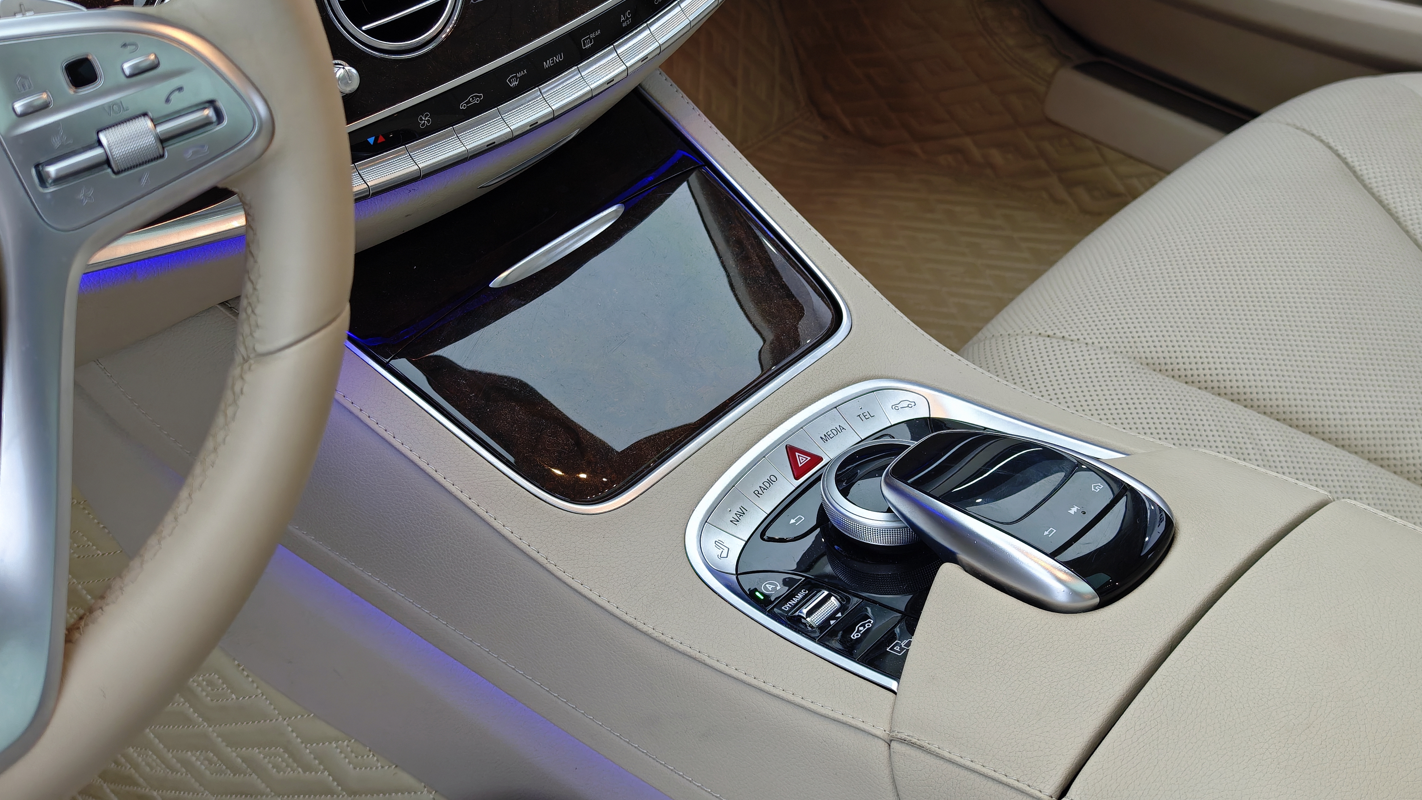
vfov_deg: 23.4
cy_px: 266
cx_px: 722
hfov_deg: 40.6
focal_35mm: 51
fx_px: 1923
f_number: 2
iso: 225
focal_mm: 8.72
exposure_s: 1/100
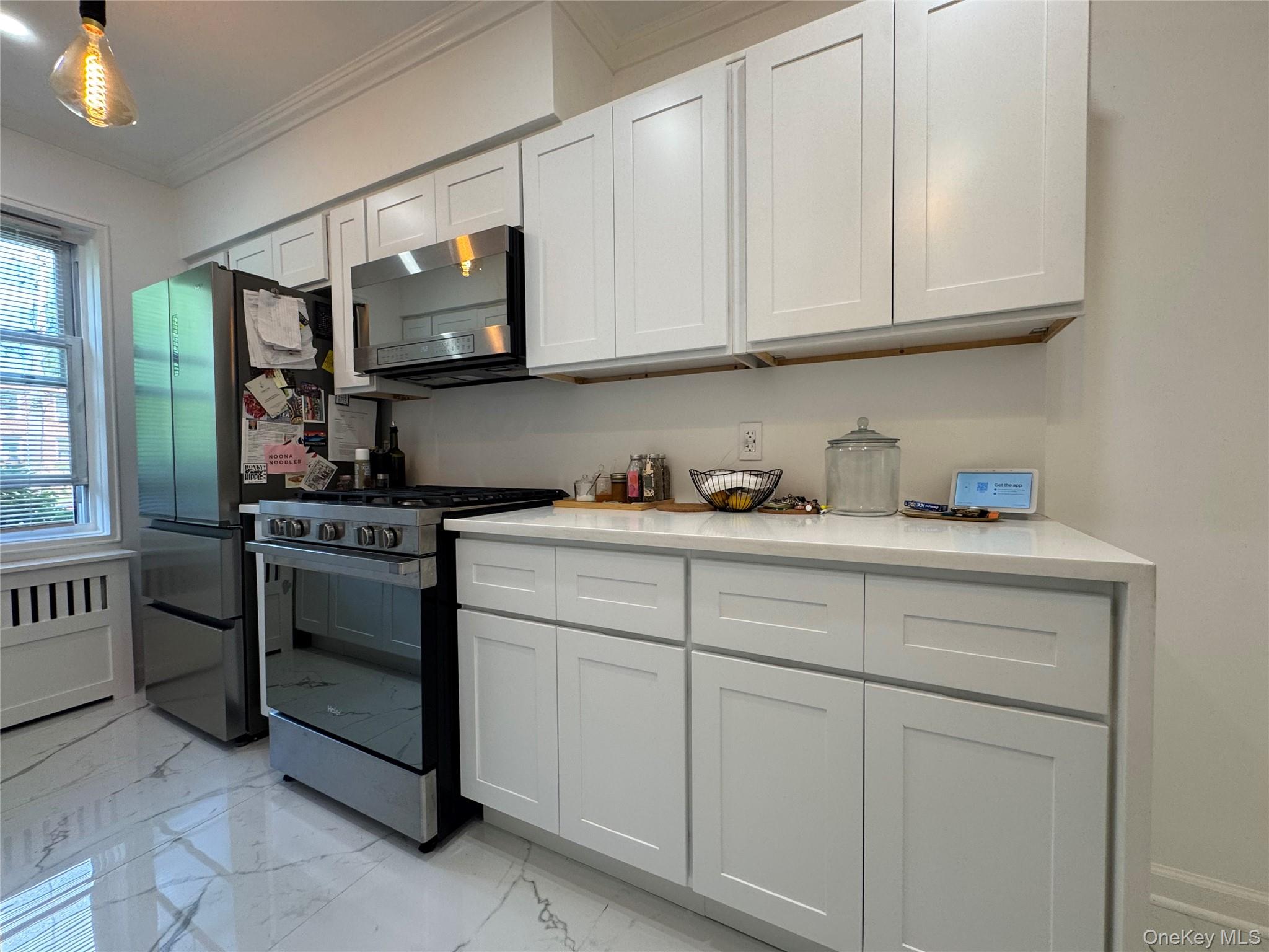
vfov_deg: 85.7
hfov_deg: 102.1
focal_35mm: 14
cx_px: 634
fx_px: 513
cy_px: 476
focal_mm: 2.22
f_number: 2.2
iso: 160
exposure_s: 1/120
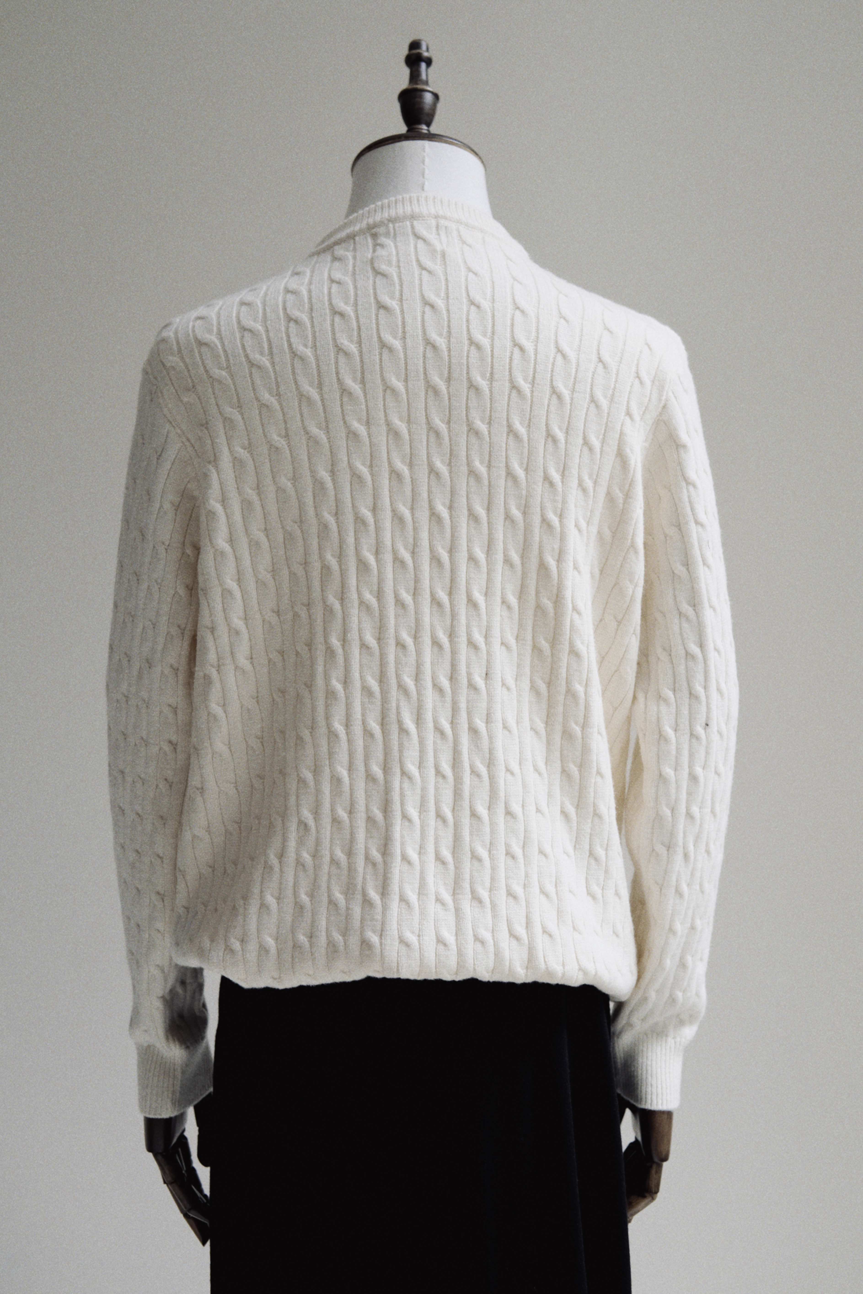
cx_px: 432
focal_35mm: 53
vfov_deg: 37.5
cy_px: 647
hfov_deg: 25.5
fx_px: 1906
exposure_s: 1/100
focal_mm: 35
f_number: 2.5
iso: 320
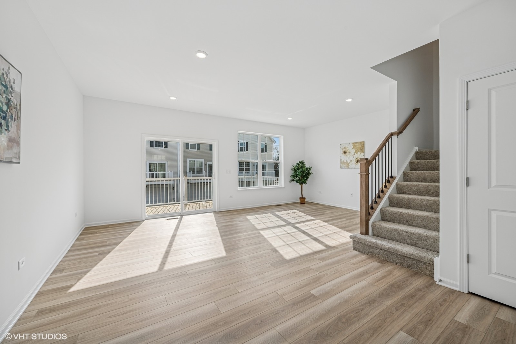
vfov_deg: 81.2
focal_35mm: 14
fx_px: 201
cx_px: 258
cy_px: 172
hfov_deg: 104.3
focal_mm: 14
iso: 200
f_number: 9.5
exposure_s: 1/125
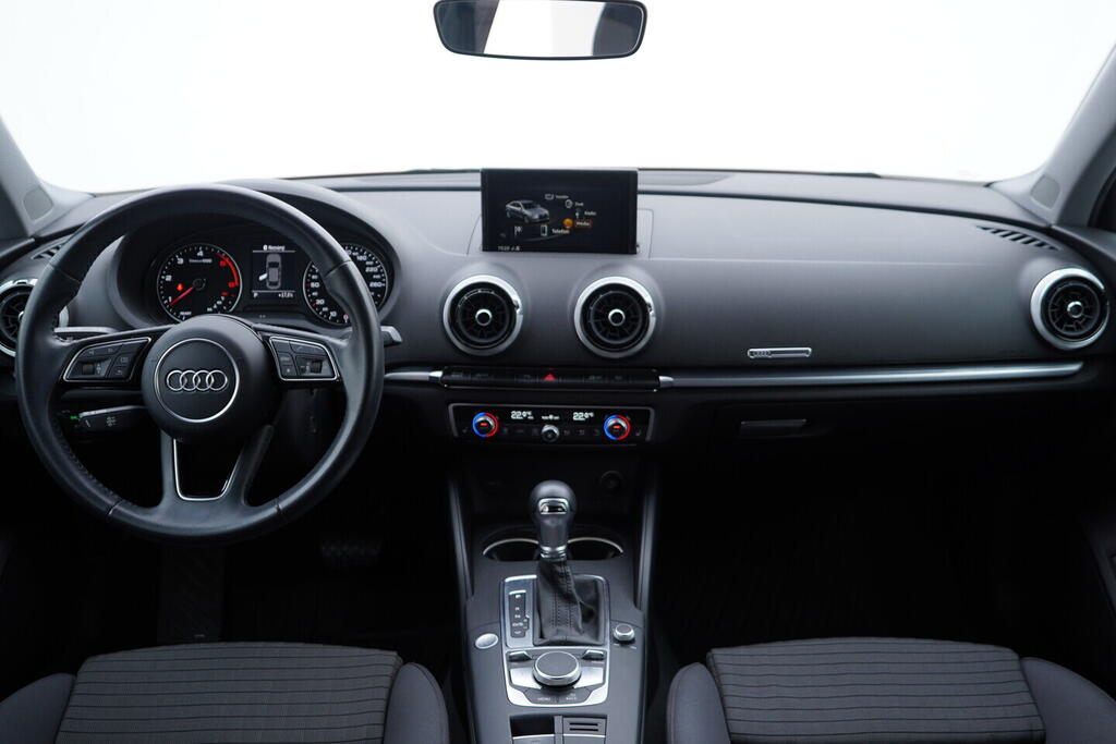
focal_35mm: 36
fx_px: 1116
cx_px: 558
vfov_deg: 36.9
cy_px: 372
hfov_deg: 53.1
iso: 160
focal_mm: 24
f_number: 2.8
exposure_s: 1/40
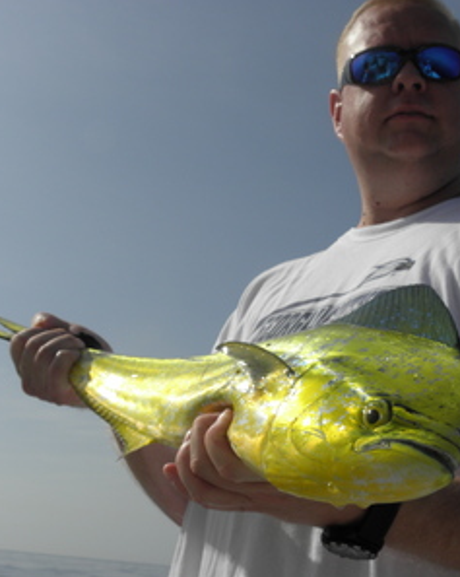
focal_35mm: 50
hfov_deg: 30.0
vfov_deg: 37.4
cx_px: 299
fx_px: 852
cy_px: 289
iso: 64
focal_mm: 6.85
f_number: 5.6
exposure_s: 1/800
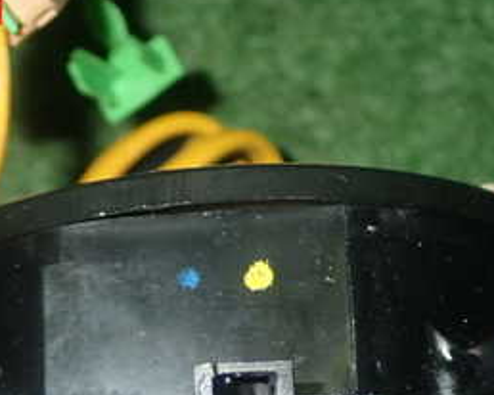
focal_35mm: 100
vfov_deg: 15.0
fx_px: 1461
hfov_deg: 19.2
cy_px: 420
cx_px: 230
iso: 400
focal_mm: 7.84
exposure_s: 1/40
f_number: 9
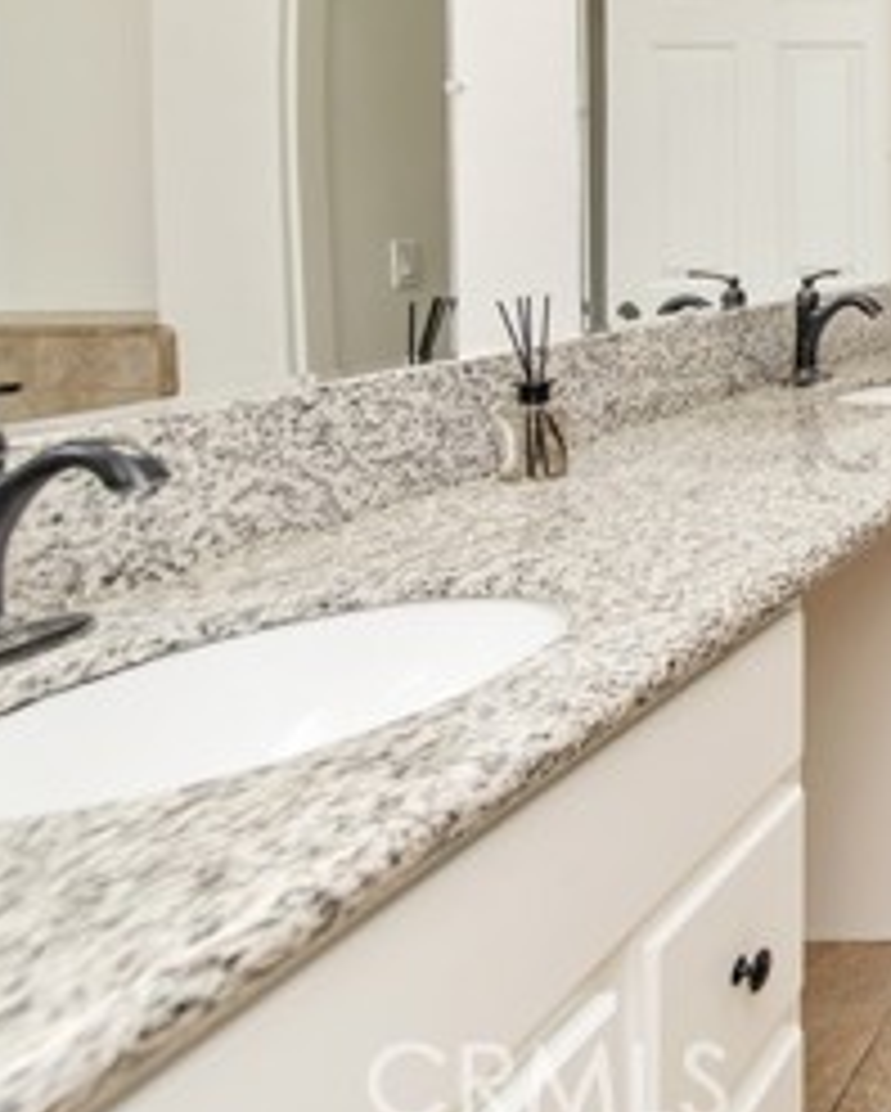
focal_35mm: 34
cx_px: 1341
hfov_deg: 28.2
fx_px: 1119
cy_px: 189
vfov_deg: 49.1
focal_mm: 14
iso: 220
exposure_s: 1/60
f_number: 4
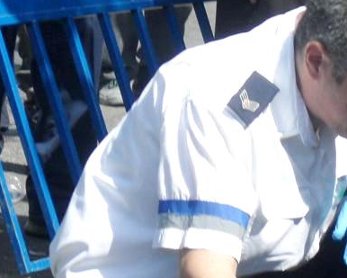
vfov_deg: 5.2
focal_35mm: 295
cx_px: 325
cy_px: 305
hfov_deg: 6.5
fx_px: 3030
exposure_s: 1/350
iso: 80
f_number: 5.2
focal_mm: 18.9
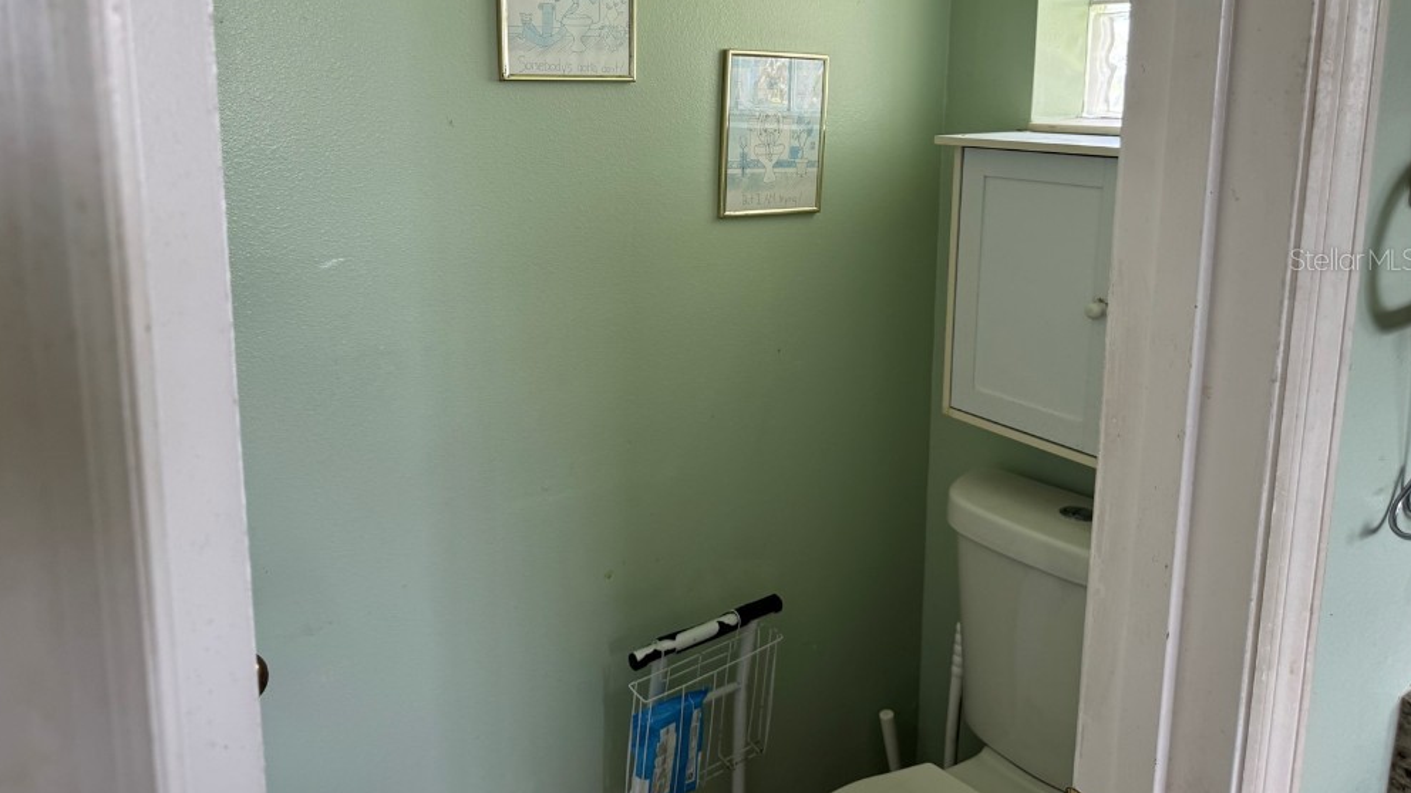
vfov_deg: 42.3
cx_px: 696
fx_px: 1010
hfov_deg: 69.9
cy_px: 259
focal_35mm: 27
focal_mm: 6.76
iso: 100
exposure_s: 1/121
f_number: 1.78
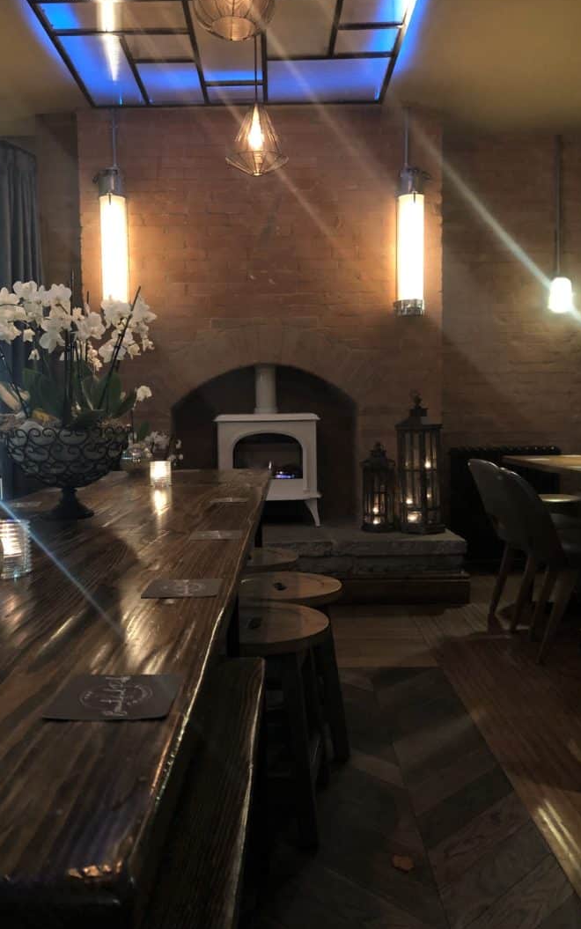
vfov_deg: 62.9
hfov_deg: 41.8
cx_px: 268
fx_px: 760
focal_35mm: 30
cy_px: 464
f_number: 1.8
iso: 100
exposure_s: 1/5
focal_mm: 3.99
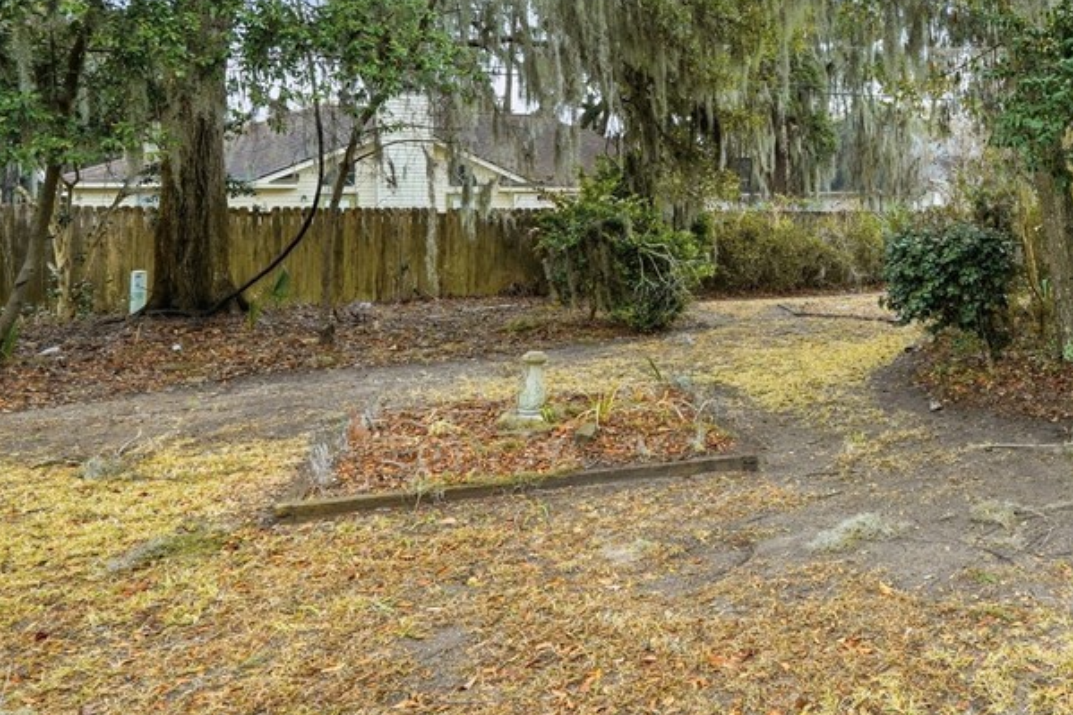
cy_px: 185
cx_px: 955
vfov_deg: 43.6
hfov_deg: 55.6
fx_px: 864
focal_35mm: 29
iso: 320
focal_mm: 16
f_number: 9
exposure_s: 1/250
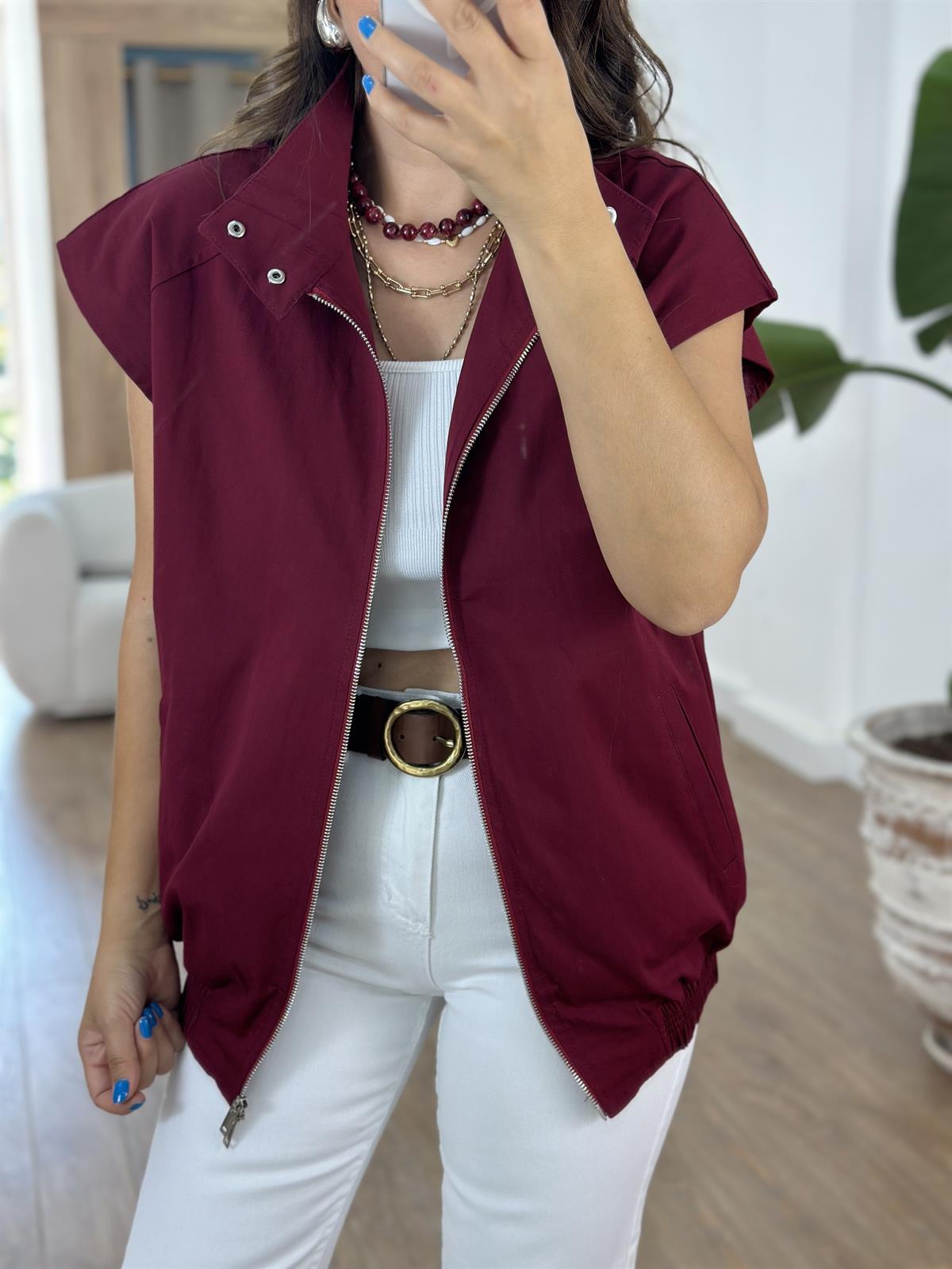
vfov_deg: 39.7
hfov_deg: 30.3
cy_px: 634
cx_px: 476
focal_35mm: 48
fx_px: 1760
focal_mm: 6.86
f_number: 1.78
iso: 80
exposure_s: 1/100
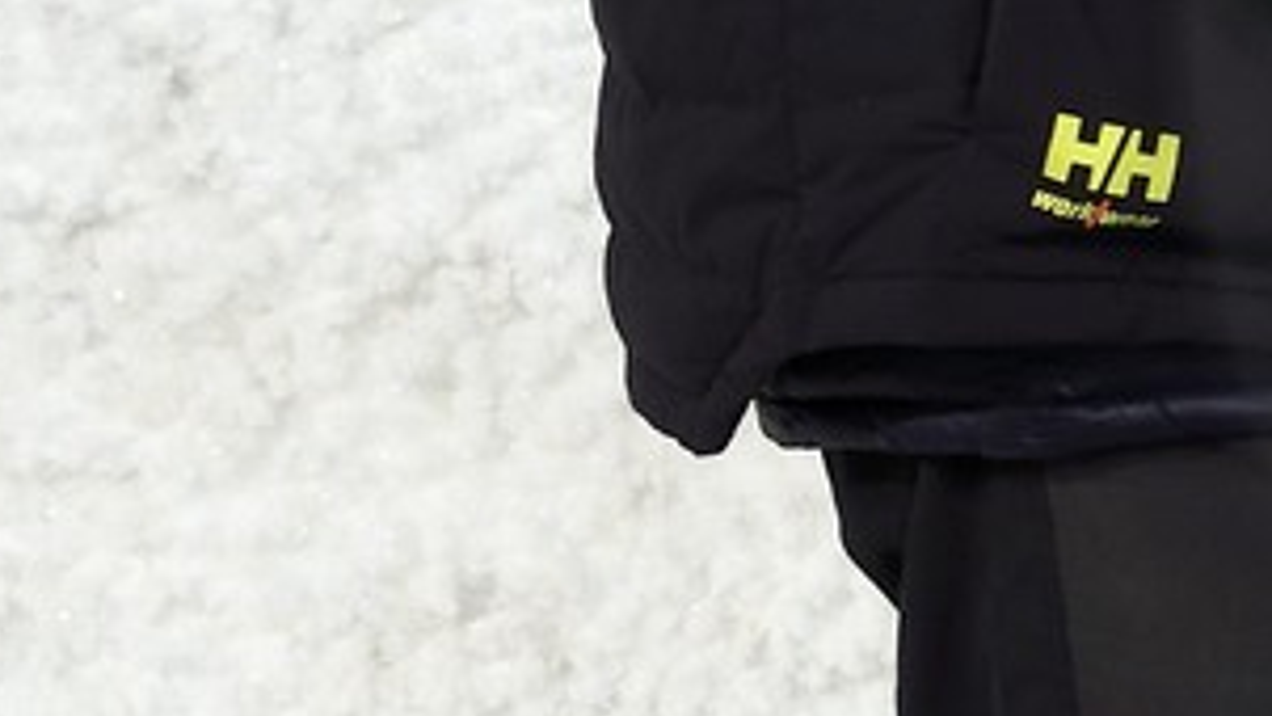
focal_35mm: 133
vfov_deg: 9.0
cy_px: -63
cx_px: 2902
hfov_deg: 12.9
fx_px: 4487
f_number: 4.5
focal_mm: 24
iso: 1600
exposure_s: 1/40
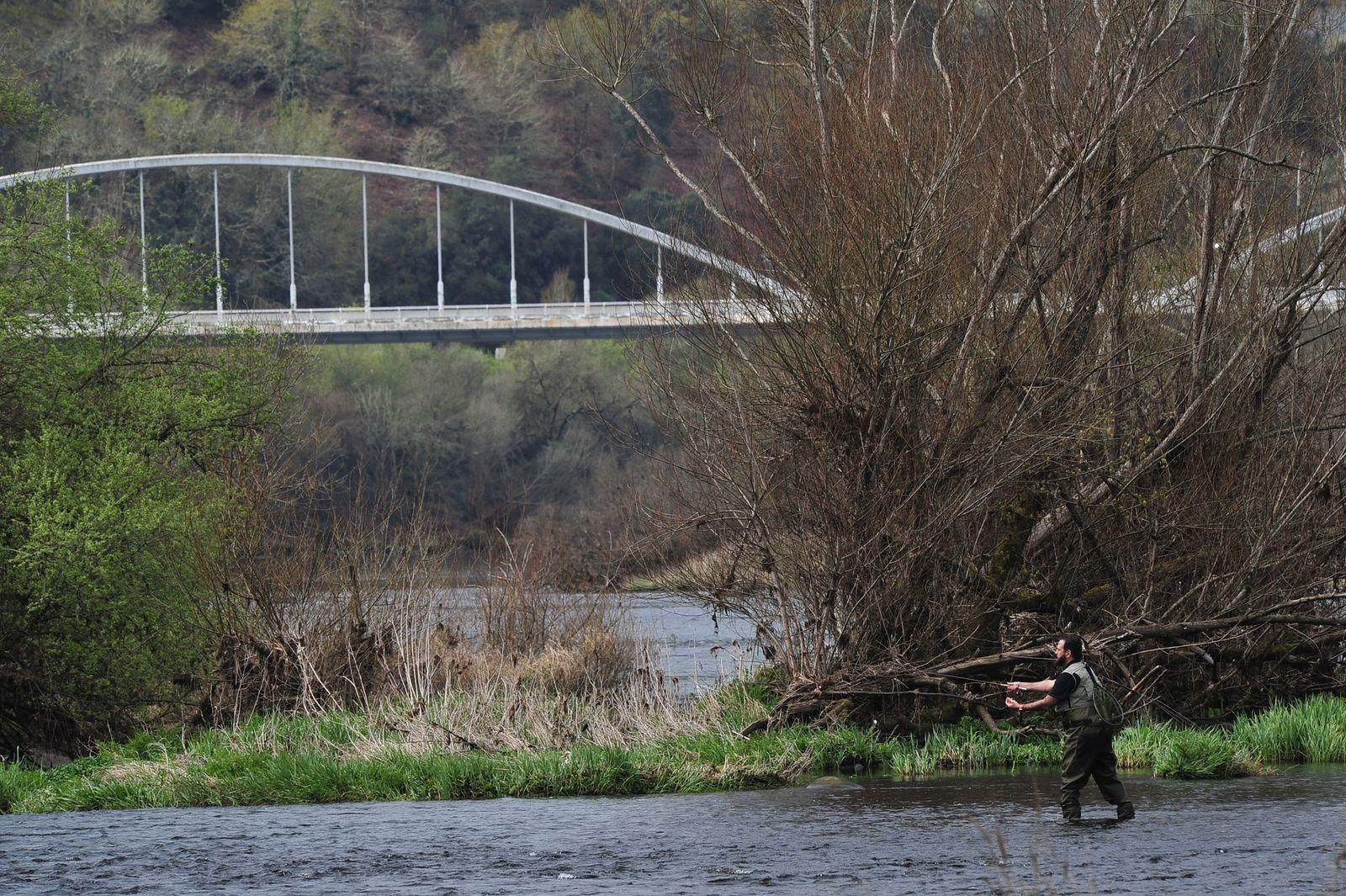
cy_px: 448
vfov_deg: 4.6
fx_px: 11210
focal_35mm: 300
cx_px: 673
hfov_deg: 6.9
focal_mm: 300
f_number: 11
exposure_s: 1/400
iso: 400
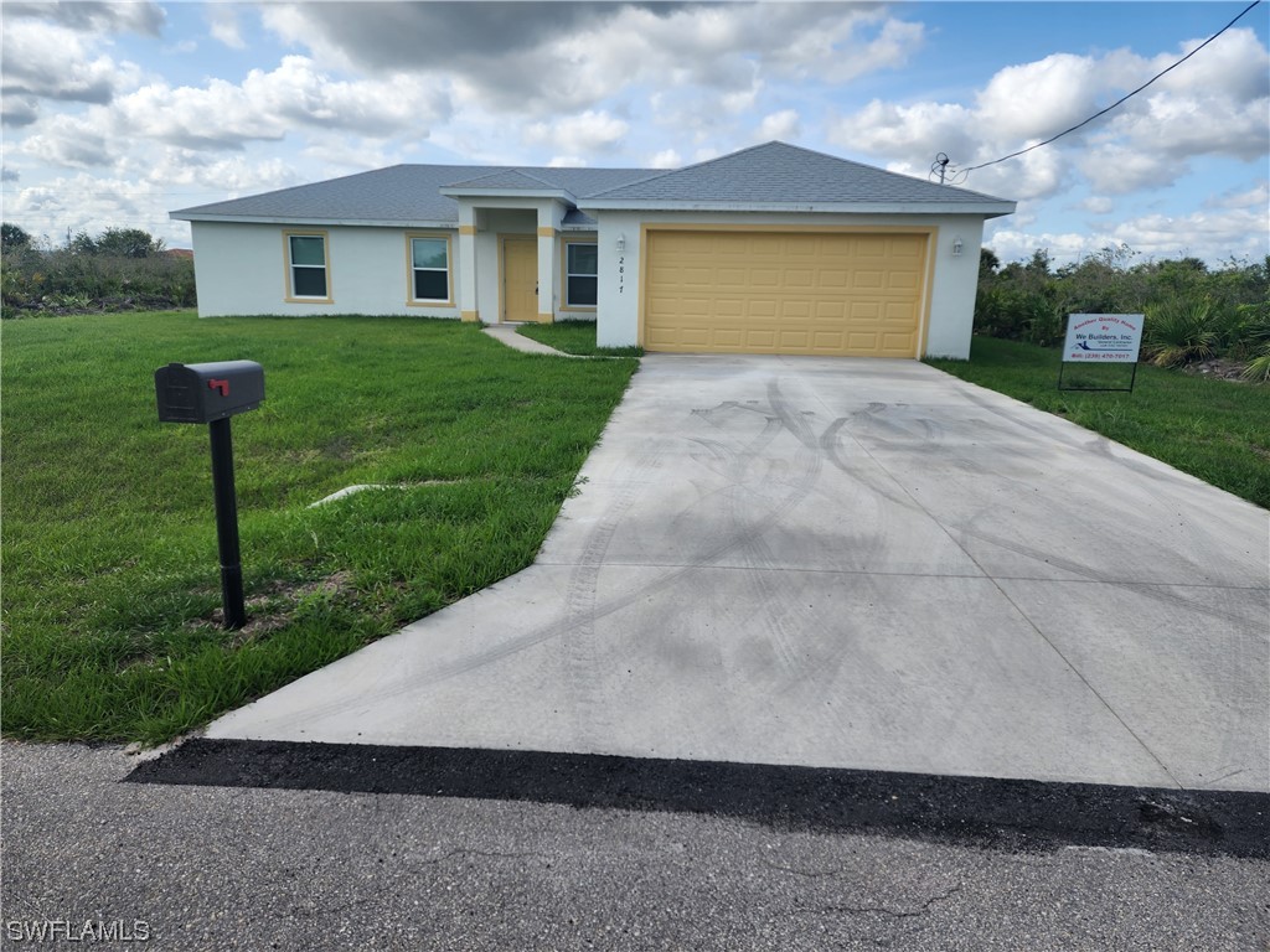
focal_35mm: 23
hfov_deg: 73.9
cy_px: 476
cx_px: 635
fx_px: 844
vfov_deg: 58.9
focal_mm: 6.4
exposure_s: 1/950
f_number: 1.8
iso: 12
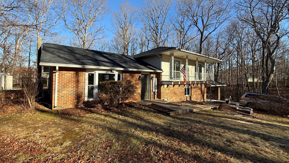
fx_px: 123
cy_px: 76
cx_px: 138
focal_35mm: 16
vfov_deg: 67.0
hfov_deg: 99.3
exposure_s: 1/914
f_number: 2.2
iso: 50
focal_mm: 2.22
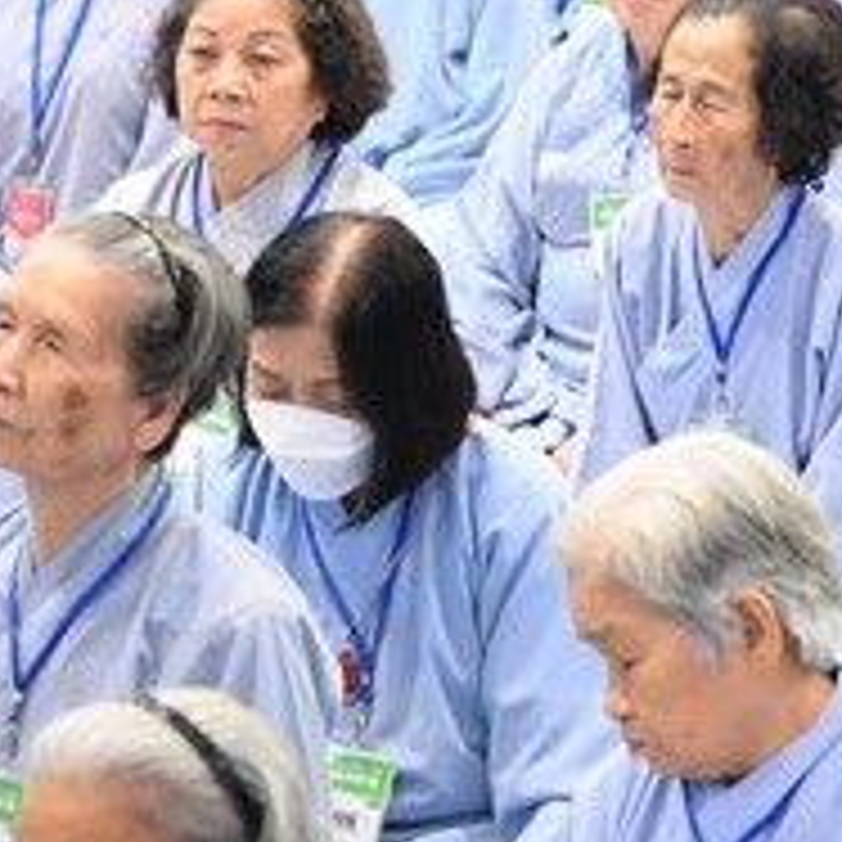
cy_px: 243
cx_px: 1270
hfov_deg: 7.5
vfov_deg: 7.6
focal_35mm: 230
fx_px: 6329
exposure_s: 1/160
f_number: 4
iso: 10000
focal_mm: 78
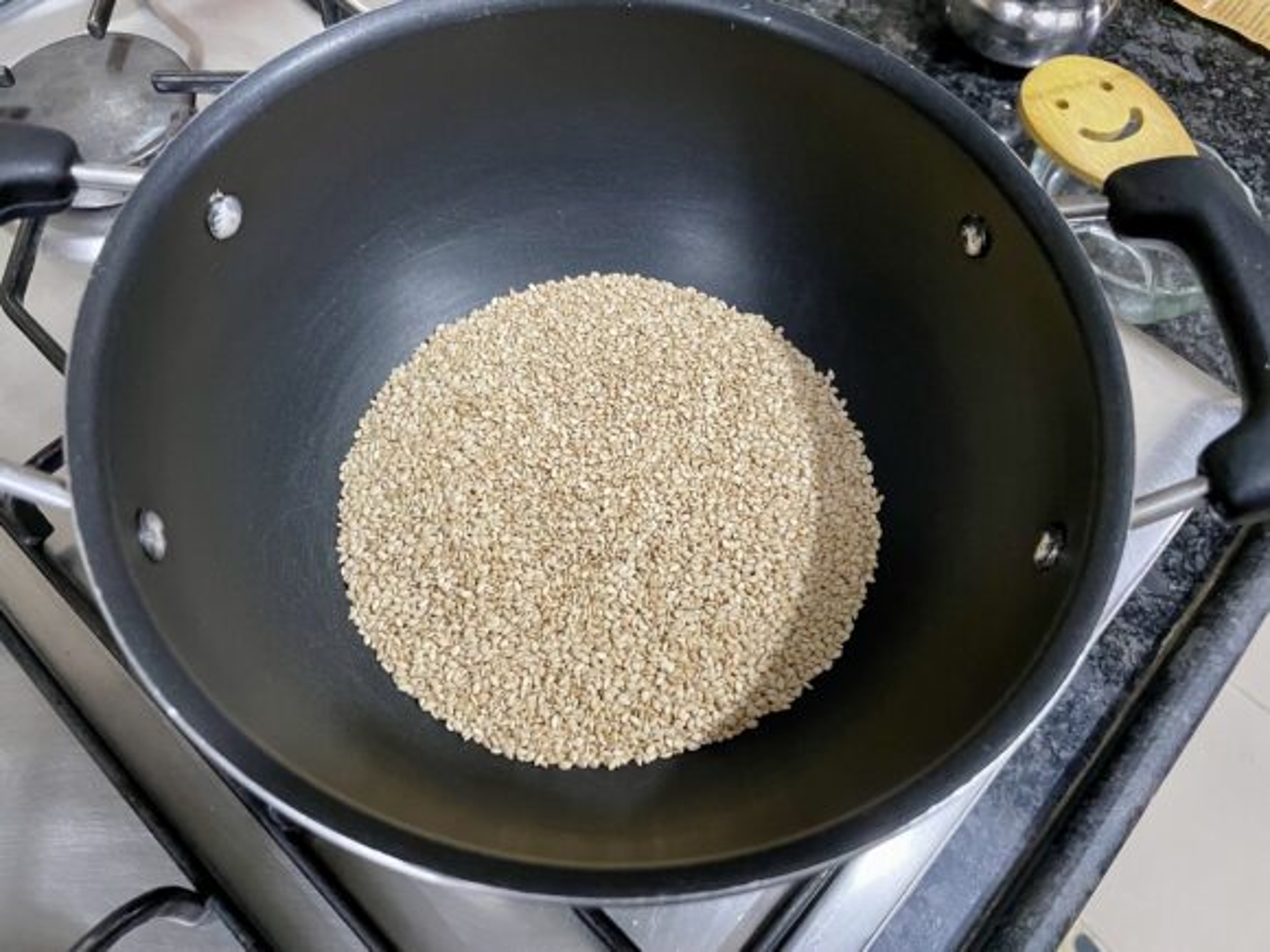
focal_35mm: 26
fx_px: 954
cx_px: 635
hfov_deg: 67.3
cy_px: 476
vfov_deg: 53.1
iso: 500
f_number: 1.6
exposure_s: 1/33
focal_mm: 4.2
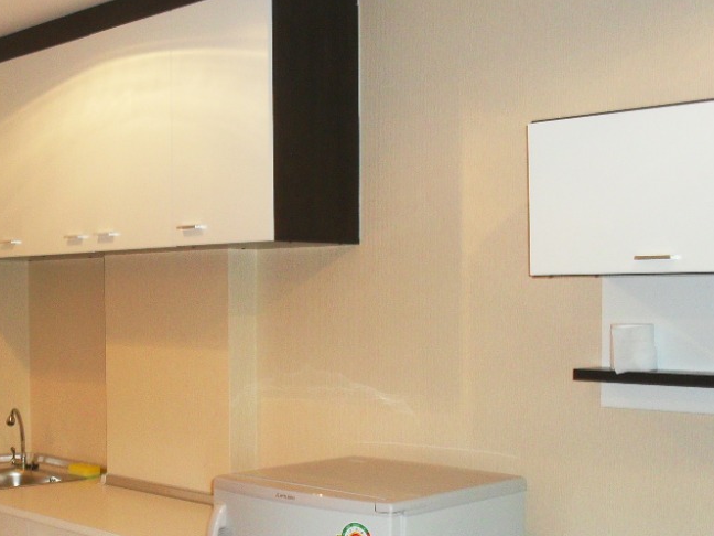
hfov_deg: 35.2
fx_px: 1114
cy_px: 350
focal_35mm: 54
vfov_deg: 26.9
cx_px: 241
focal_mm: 6.3
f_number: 3.2
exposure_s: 1/45
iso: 200
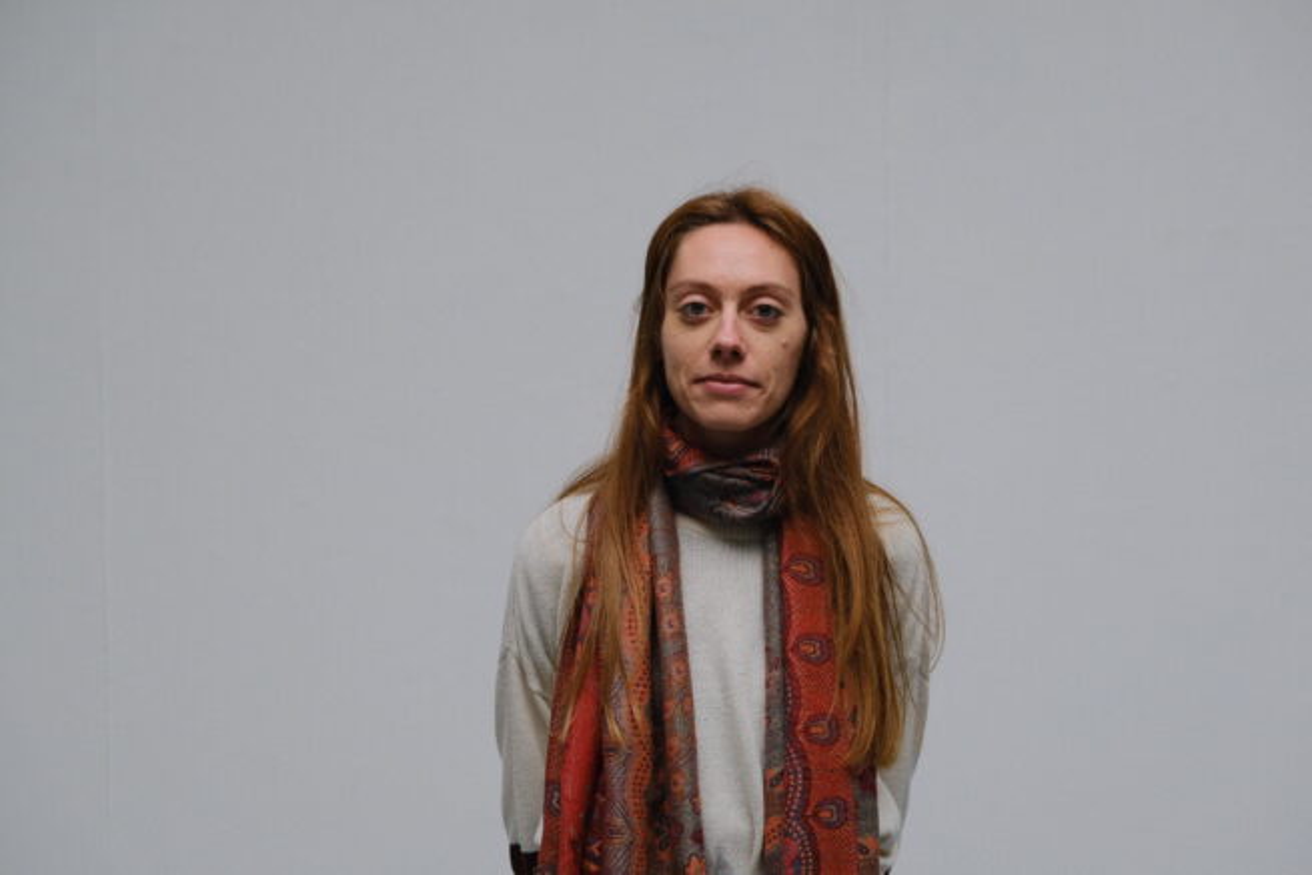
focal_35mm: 56
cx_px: 656
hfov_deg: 35.6
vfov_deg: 24.2
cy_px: 438
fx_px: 2041
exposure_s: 1/300
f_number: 3.6
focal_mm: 37.4
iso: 800
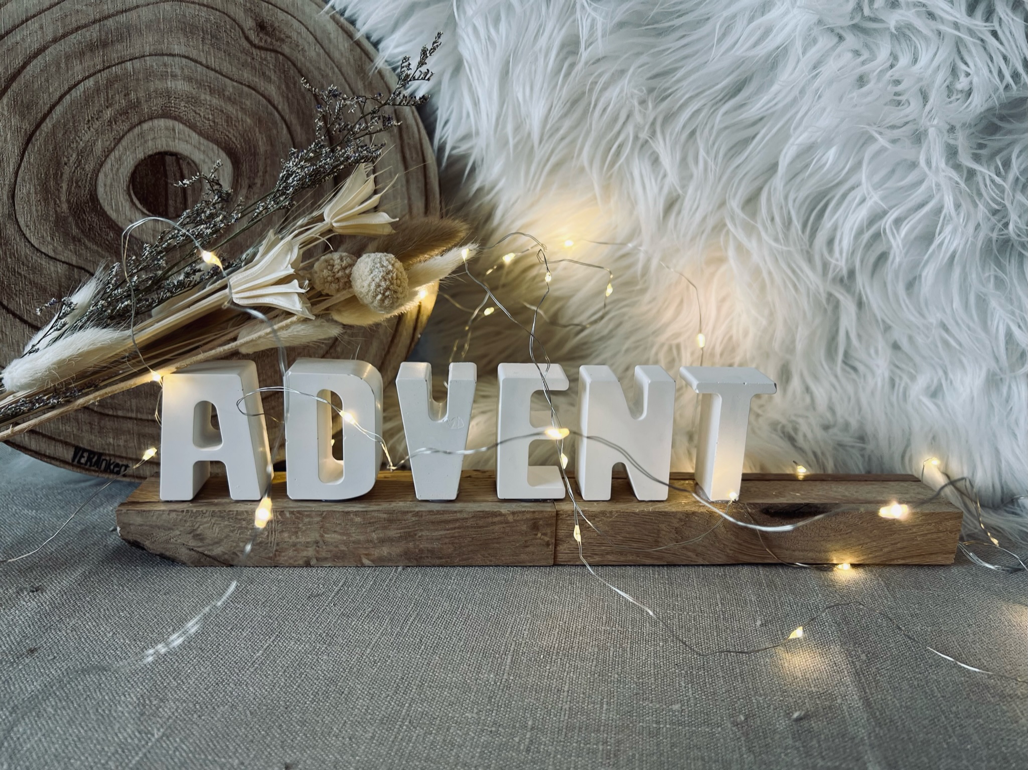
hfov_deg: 67.3
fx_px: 772
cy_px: 385
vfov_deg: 53.0
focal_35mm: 26
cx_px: 514
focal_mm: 5.7
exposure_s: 1/100
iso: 50
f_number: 1.5
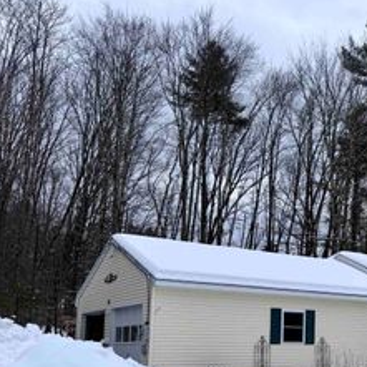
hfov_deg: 32.1
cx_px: 382
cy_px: 275
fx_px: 576
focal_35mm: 48
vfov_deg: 34.6
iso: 80
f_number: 1.78
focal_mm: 6.76
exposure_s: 1/6410
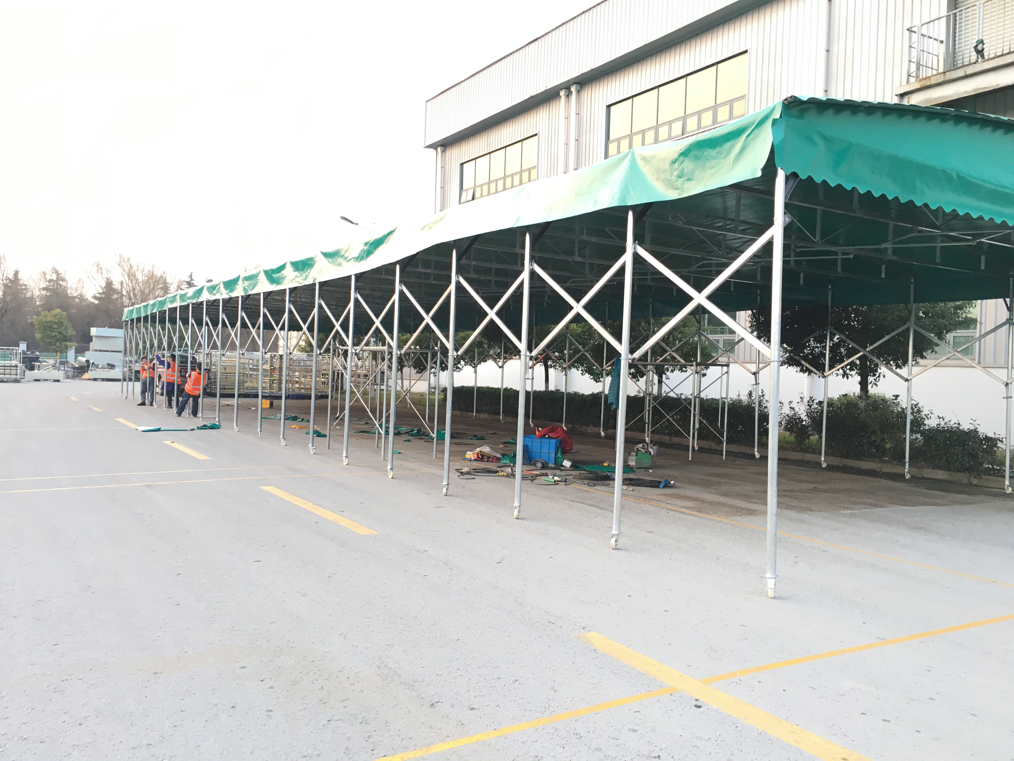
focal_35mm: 29
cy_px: 380
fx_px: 849
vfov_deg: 48.2
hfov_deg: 61.7
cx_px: 507
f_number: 2.2
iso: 40
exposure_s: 1/33
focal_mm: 4.15
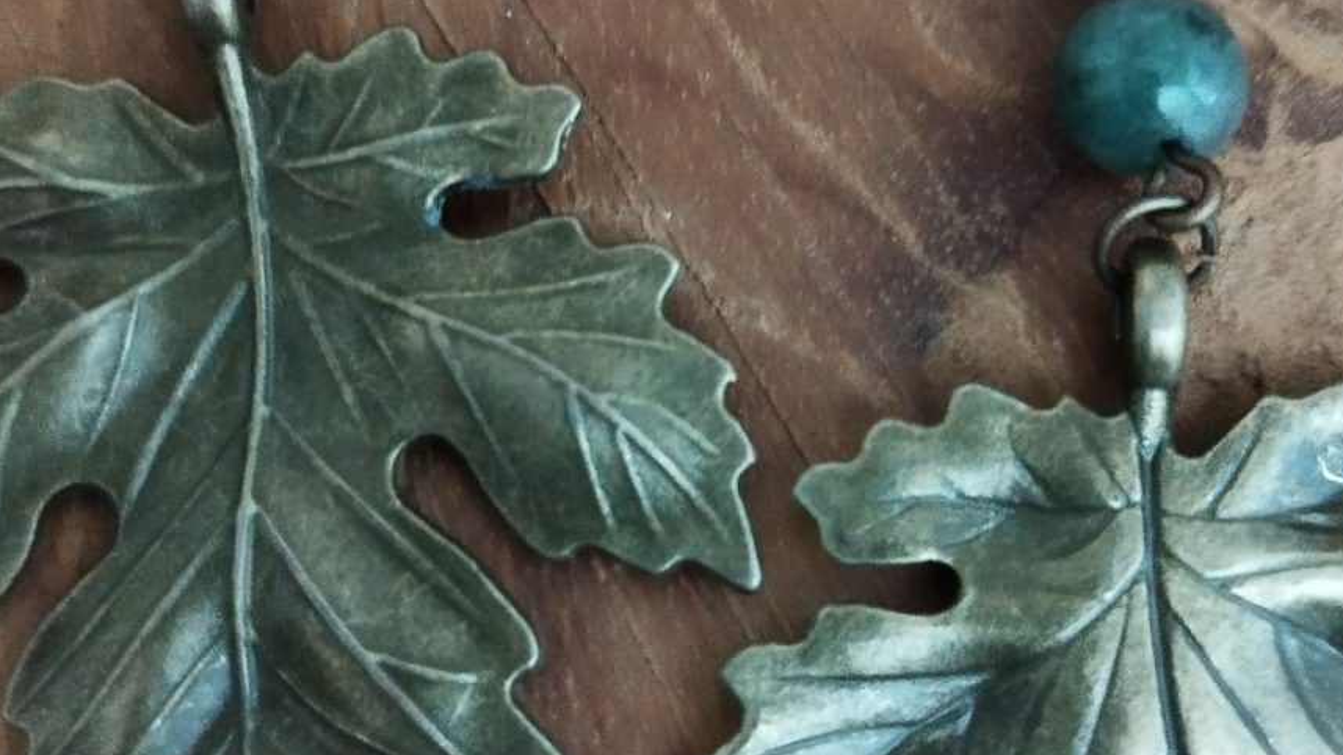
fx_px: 2172
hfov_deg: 34.3
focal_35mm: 61
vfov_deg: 19.7
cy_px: 269
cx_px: 740
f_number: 1.89
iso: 3500
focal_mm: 5.95
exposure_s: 1/20
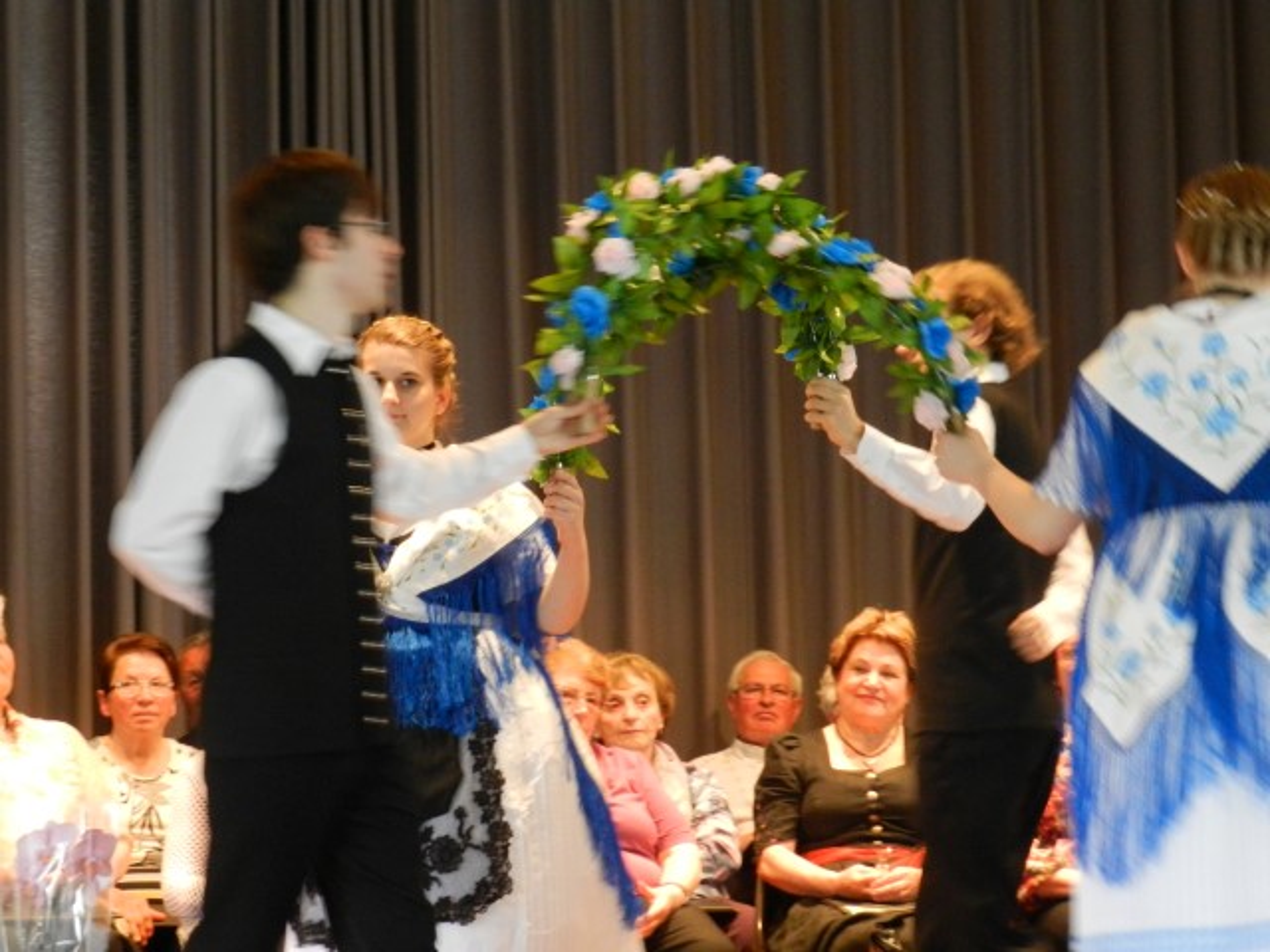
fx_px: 4219
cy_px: 476
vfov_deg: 12.9
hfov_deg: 17.1
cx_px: 635
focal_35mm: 115
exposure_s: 1/20
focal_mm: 20.5
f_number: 4.8
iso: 800
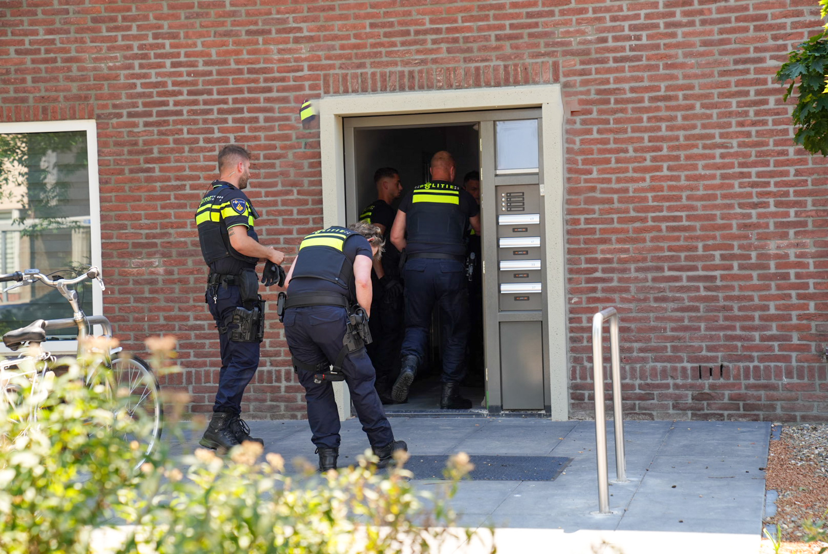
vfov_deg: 19.5
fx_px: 1611
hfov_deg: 28.8
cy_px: 277
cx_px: 414
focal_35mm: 70
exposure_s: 1/640
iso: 500
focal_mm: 70
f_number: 4
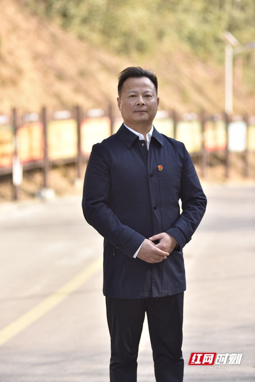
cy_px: 191
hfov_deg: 12.2
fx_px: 1189
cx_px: 128
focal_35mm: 112
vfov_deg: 18.3
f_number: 3.2
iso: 64
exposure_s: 1/250
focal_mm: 112
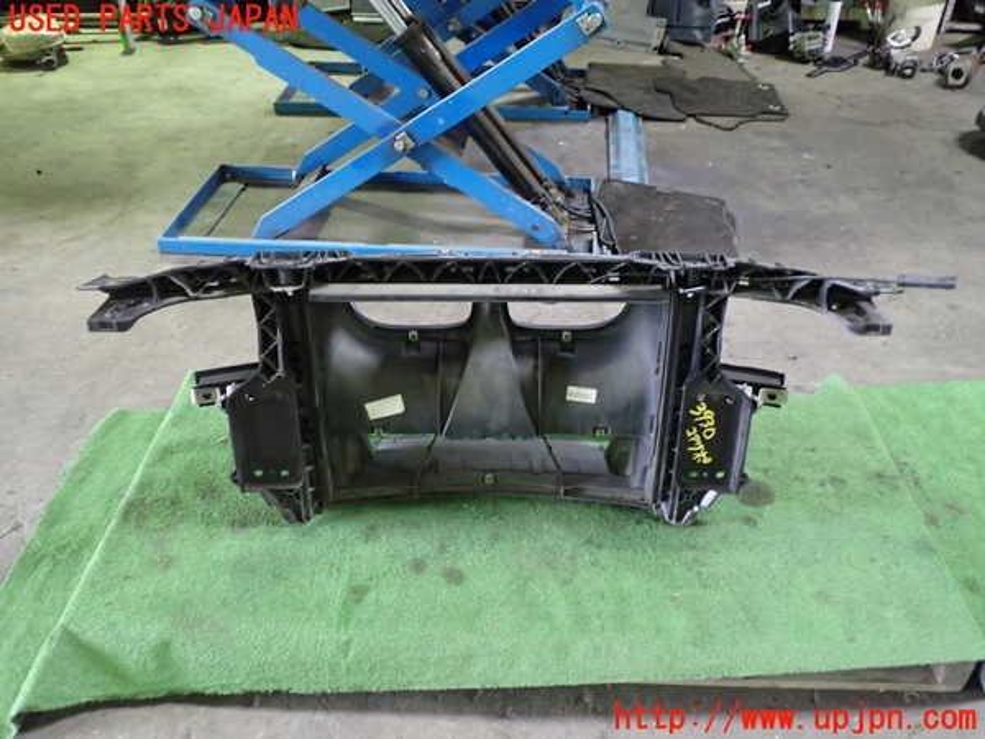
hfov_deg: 60.0
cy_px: 370
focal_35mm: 30
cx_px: 492
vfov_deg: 46.8
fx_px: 854
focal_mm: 5.4
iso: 800
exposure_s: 1/30
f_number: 2.3
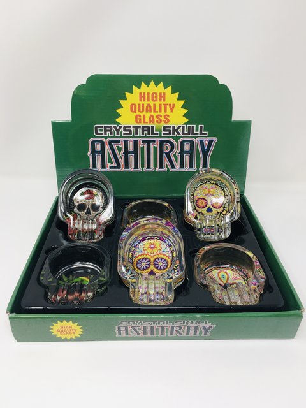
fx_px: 342
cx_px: 153
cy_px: 204
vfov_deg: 61.7
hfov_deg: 48.2
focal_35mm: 29
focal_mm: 4.15
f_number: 2.2
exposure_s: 1/60
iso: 32
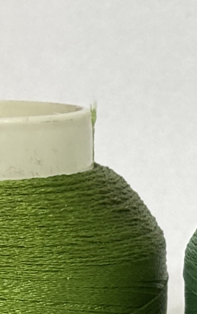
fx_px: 2507
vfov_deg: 7.2
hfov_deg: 4.4
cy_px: 333
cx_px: 411
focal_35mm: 292
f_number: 1.6
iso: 200
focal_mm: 5.96
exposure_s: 1/33
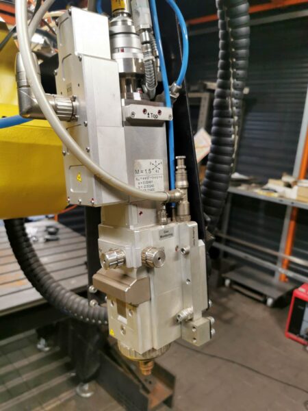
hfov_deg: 51.4
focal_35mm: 27
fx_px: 320
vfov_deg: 65.3
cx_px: 154
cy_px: 206
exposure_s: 1/50
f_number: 1.6
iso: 100
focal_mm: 5.56
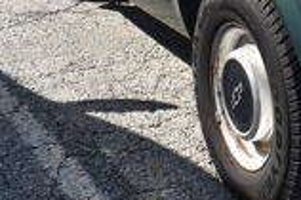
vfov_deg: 10.5
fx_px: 1018
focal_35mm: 122
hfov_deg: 15.7
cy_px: -175
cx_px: 429
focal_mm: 21
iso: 110
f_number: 8
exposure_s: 1/250
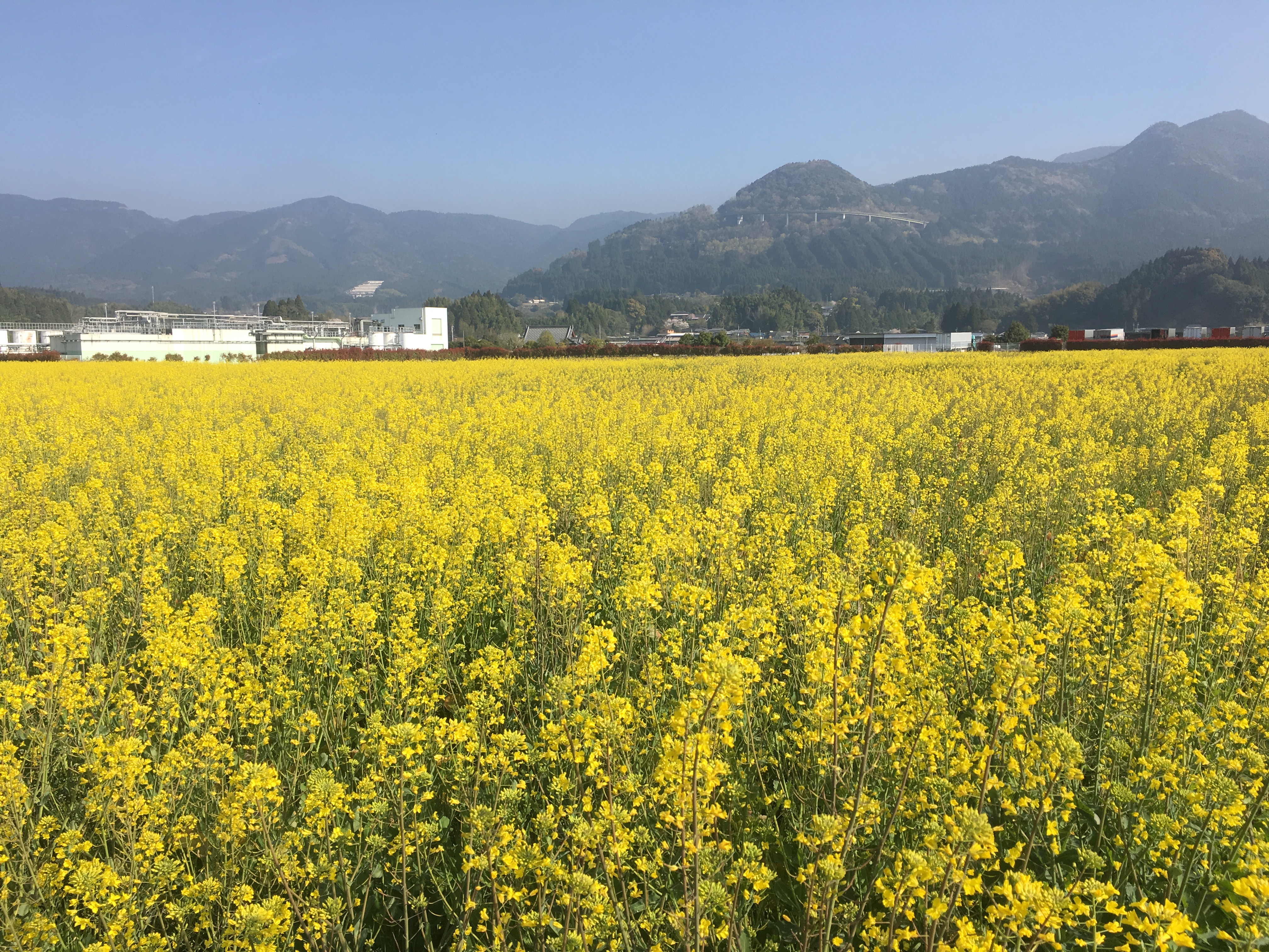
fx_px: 1063
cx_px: 634
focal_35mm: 29
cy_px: 476
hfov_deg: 61.7
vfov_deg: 48.2
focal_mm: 4.15
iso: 25
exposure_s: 1/1326
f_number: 2.2
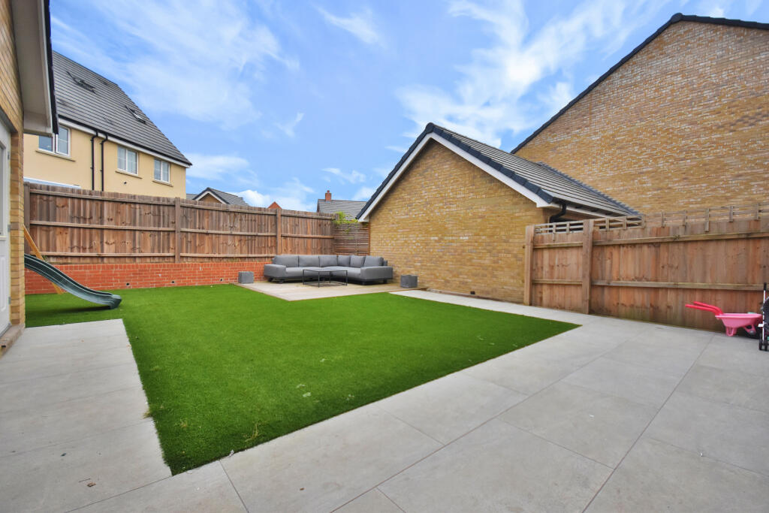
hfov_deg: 100.4
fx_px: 320
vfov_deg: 77.3
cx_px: 384
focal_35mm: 15
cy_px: 256
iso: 560
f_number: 4.5
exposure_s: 1/4000
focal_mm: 10
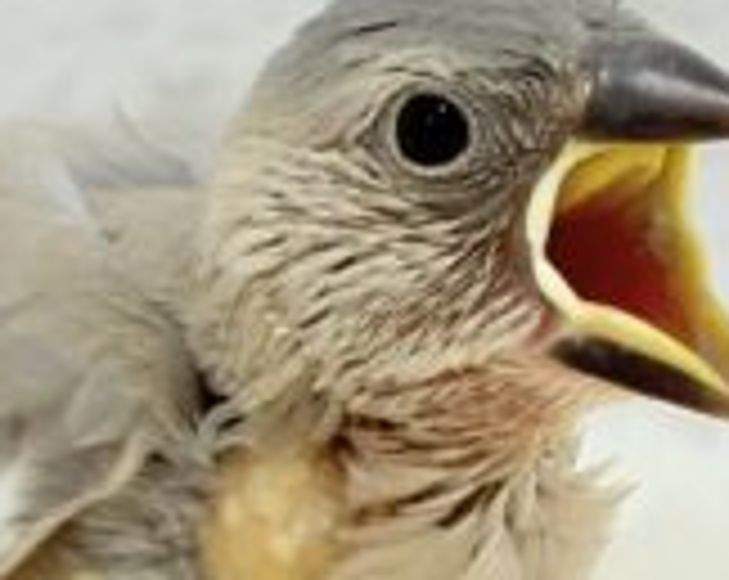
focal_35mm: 201
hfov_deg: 9.6
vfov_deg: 7.7
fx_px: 4329
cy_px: 328
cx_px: 252
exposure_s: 1/50
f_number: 1.6
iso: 40
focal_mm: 5.96
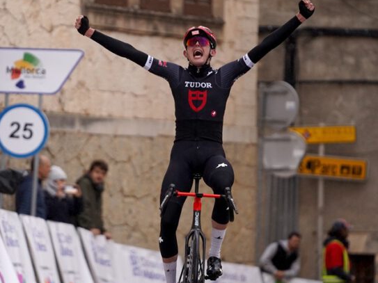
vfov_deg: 5.5
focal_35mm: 272
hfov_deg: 7.3
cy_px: 170
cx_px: 189
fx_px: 2970
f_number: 2.8
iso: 1250
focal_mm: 200
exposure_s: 1/2000
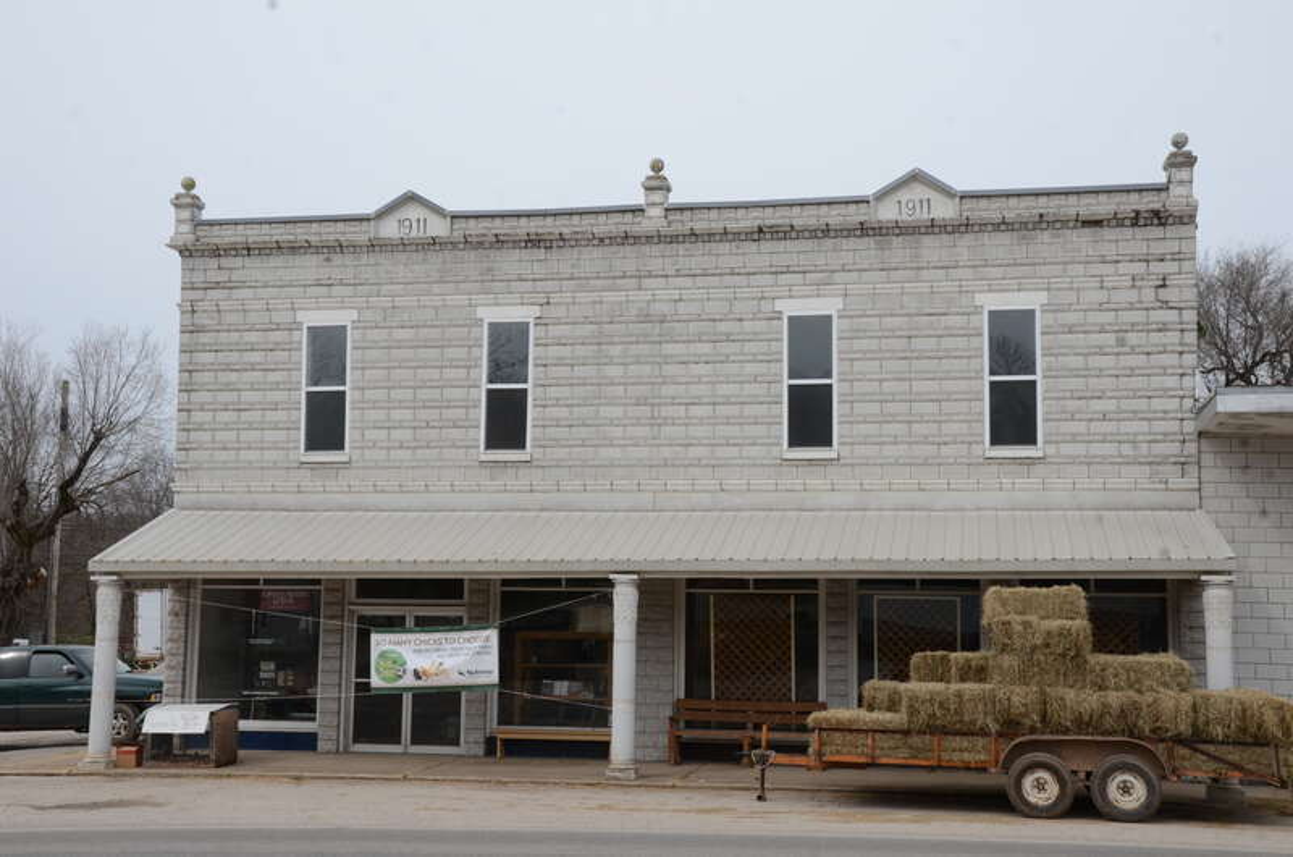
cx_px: 646
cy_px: 428
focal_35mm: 48
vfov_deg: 28.0
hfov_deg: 41.2
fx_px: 1721
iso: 320
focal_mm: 32
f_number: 14
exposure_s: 1/250
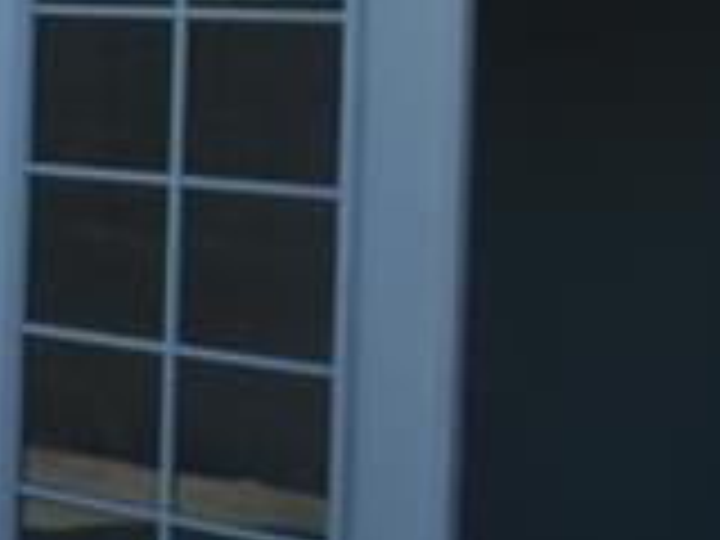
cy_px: 14
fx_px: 1914
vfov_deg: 15.8
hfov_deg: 14.2
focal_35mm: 92
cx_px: -1022
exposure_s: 1/250
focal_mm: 10
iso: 100
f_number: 8
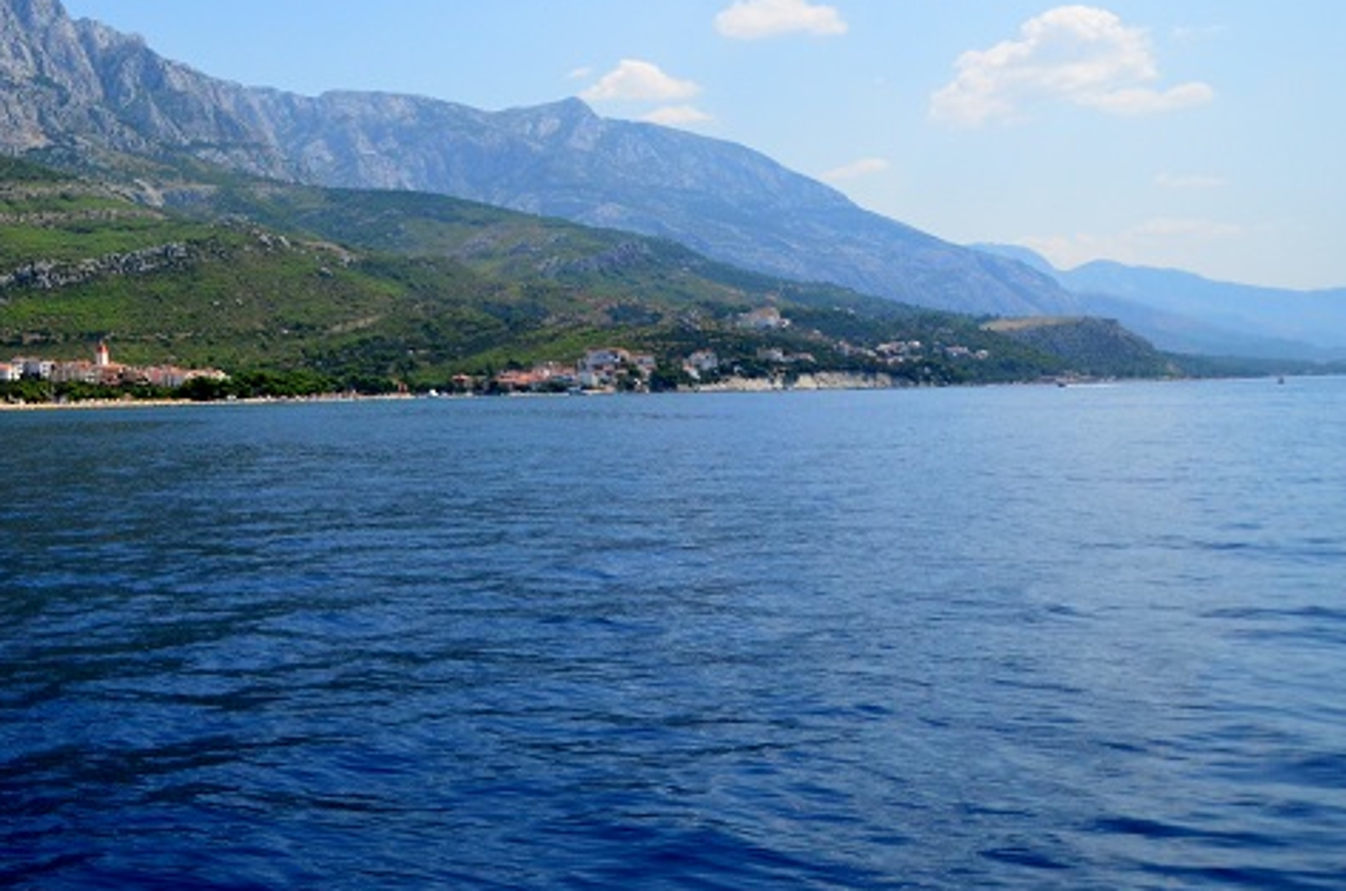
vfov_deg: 33.4
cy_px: 127
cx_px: 84
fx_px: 1417
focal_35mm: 38
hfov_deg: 45.1
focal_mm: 12
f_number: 4
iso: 640
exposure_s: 1/8000
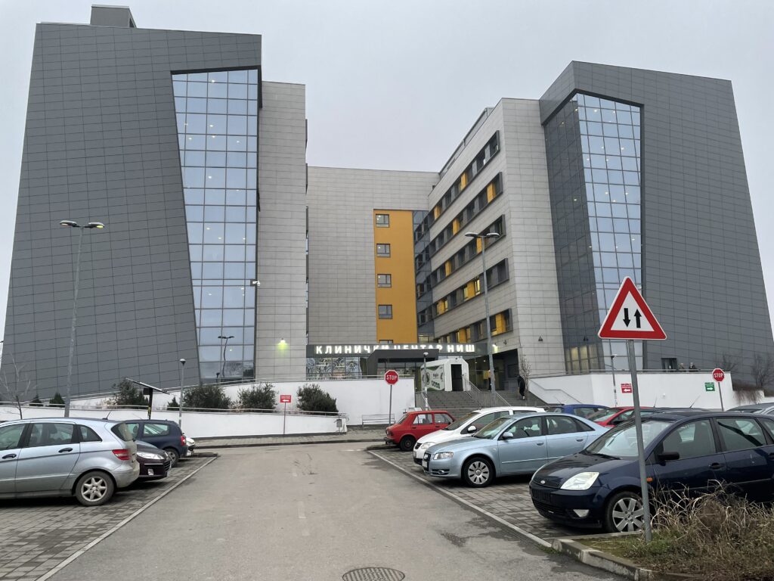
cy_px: 290
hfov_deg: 67.3
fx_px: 581
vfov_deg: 53.1
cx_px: 387
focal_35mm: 26
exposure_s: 1/121
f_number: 1.6
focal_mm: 4.2
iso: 125
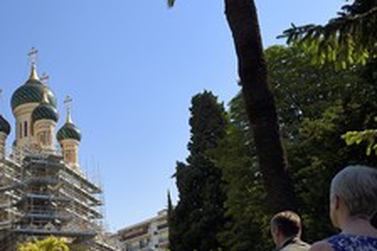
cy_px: 202
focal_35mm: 45
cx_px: 30
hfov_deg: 40.0
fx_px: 471
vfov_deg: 29.1
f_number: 13
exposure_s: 1/200
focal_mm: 24
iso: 200
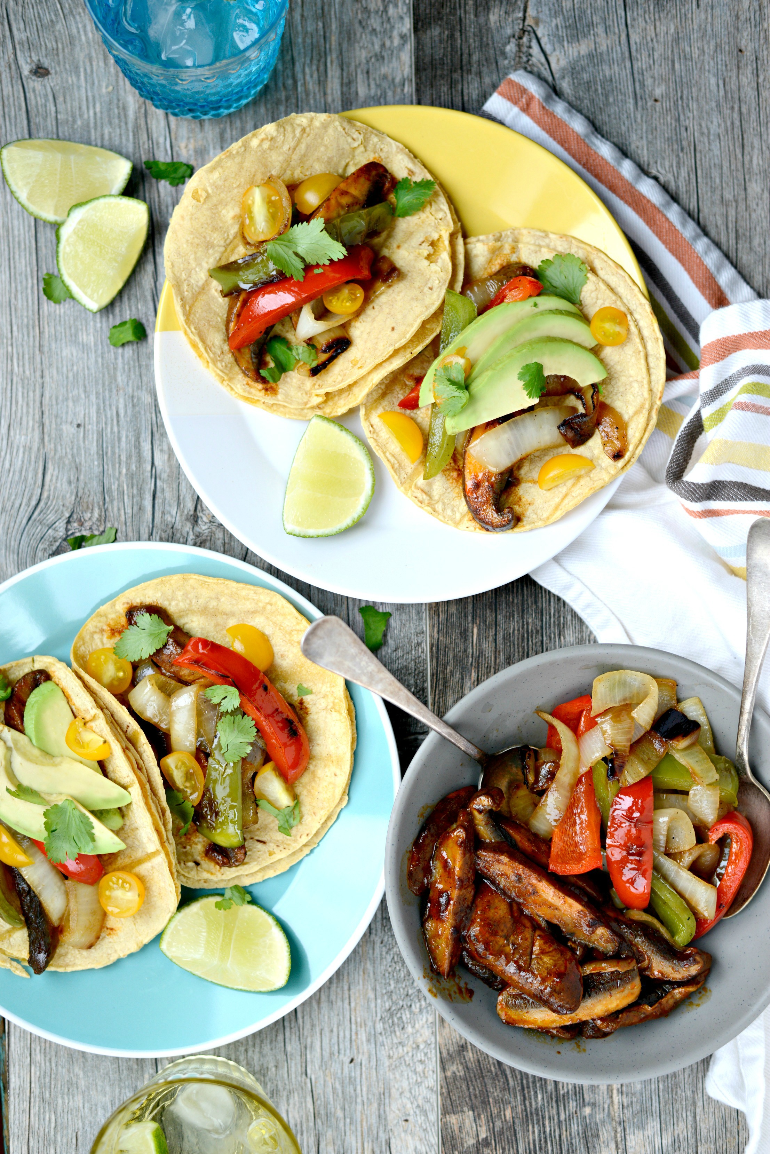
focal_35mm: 50
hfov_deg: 27.0
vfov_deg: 39.6
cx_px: 385
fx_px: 1603
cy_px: 577
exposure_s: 1/500
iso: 360
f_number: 3.2
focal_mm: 50
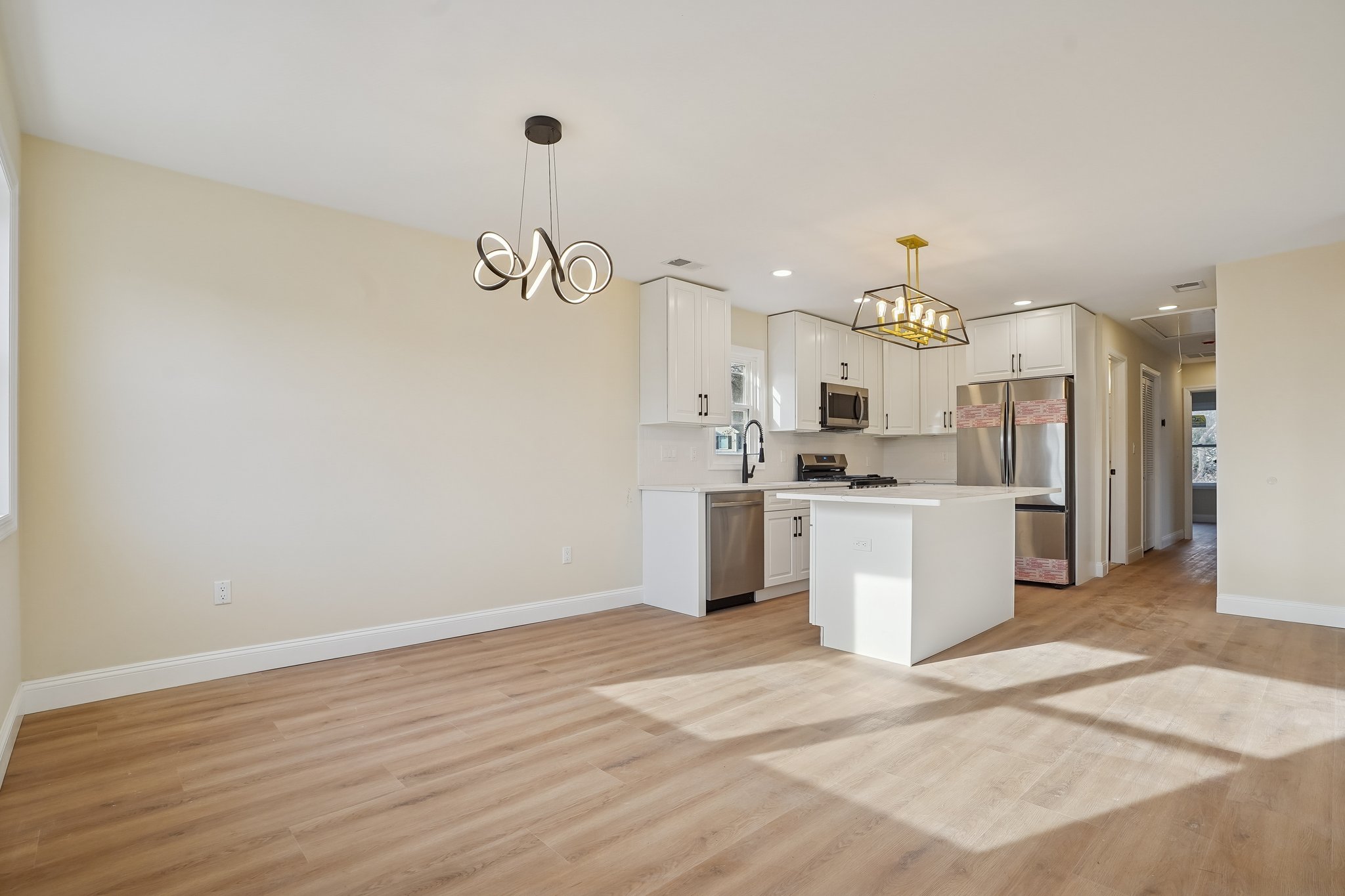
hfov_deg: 93.3
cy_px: 448
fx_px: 635
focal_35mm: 17
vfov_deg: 70.4
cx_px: 672
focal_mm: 17
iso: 400
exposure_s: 1/250
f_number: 7.1
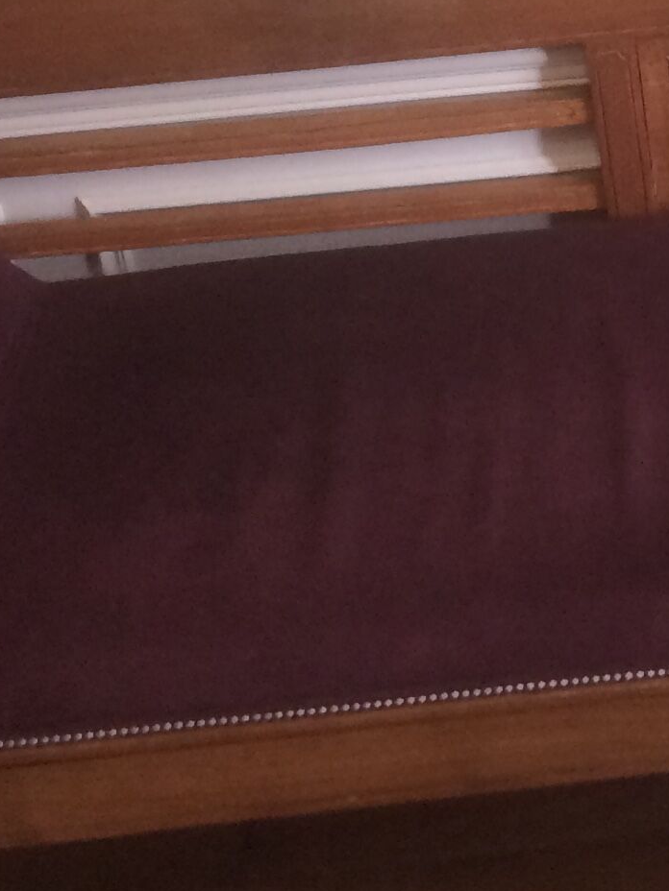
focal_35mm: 102
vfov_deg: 18.5
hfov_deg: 13.9
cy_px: -110
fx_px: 2628
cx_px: 897
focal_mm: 4.15
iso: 160
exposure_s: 1/33
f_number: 2.2
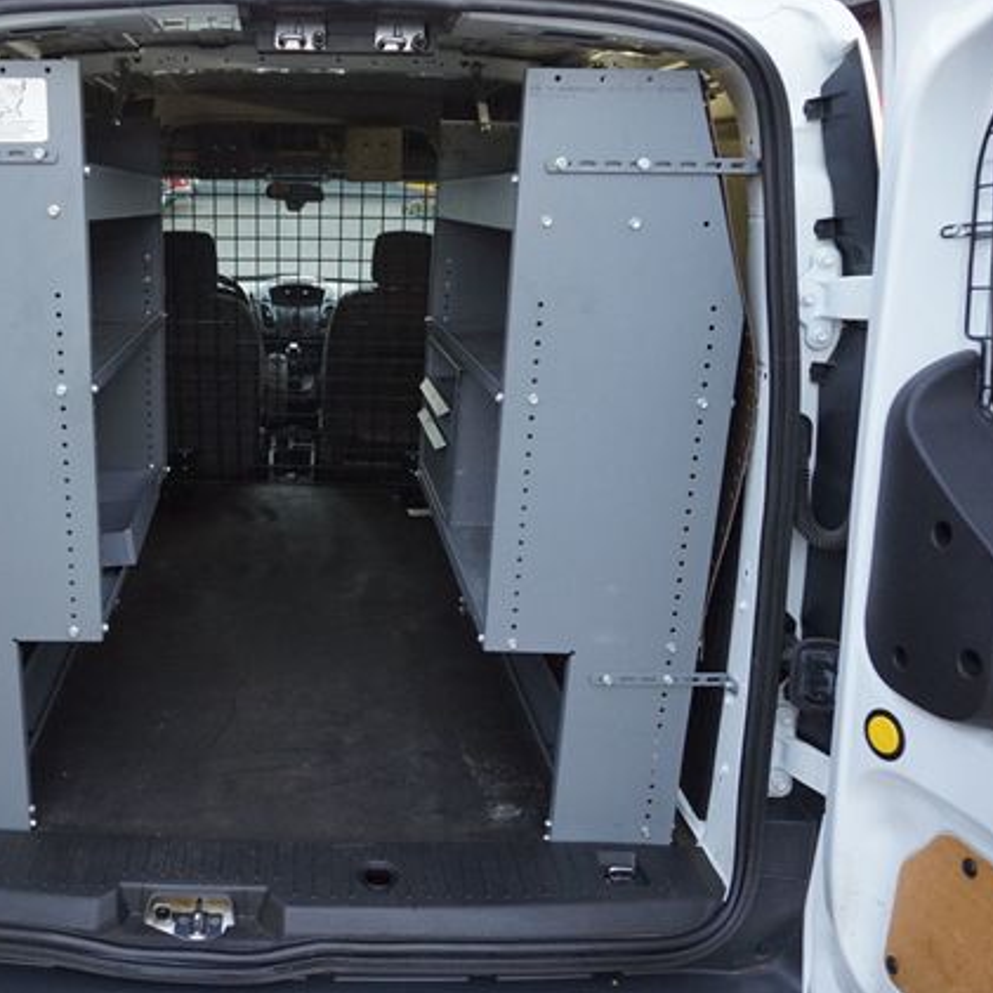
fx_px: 1006
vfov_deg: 52.5
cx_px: 274
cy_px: 495
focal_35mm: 31
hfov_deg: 50.8
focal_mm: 16
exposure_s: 1/160
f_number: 4
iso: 1000
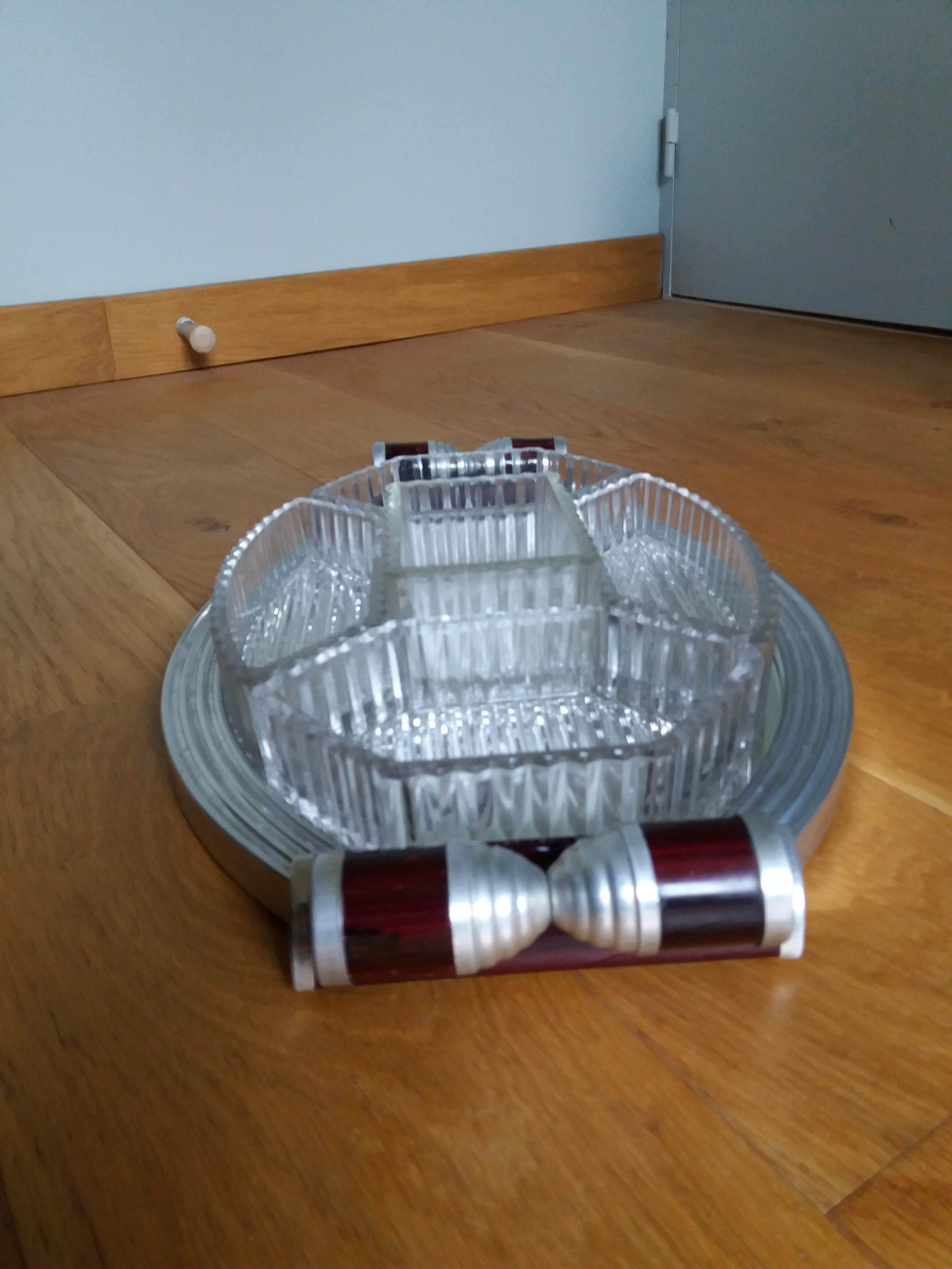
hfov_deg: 49.7
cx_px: 476
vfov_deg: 63.4
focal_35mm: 28
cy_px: 634
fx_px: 1027
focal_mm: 3.7
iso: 160
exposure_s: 1/33
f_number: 1.9
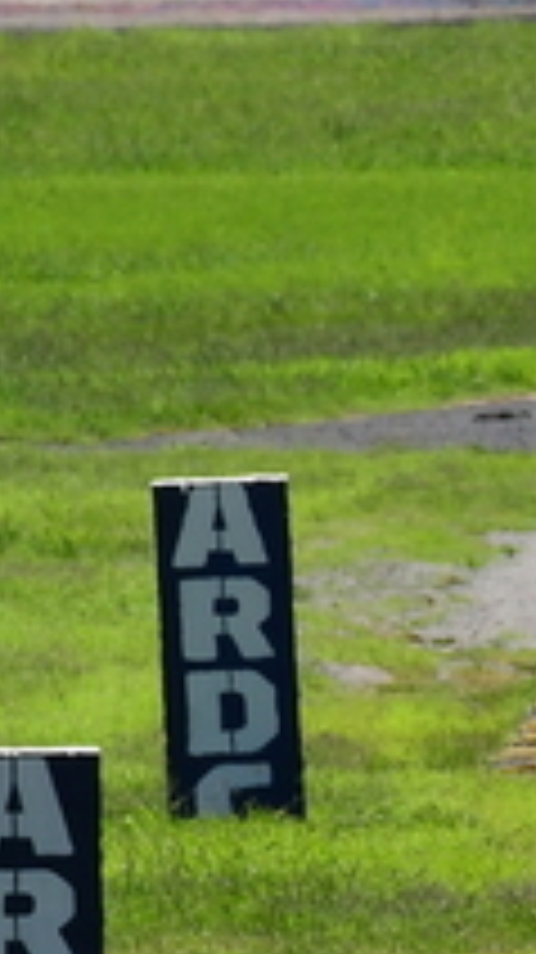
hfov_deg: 0.5
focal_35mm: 2493
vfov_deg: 0.9
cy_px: 695
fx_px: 63091
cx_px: 1653
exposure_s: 1/640
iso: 500
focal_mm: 420
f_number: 13
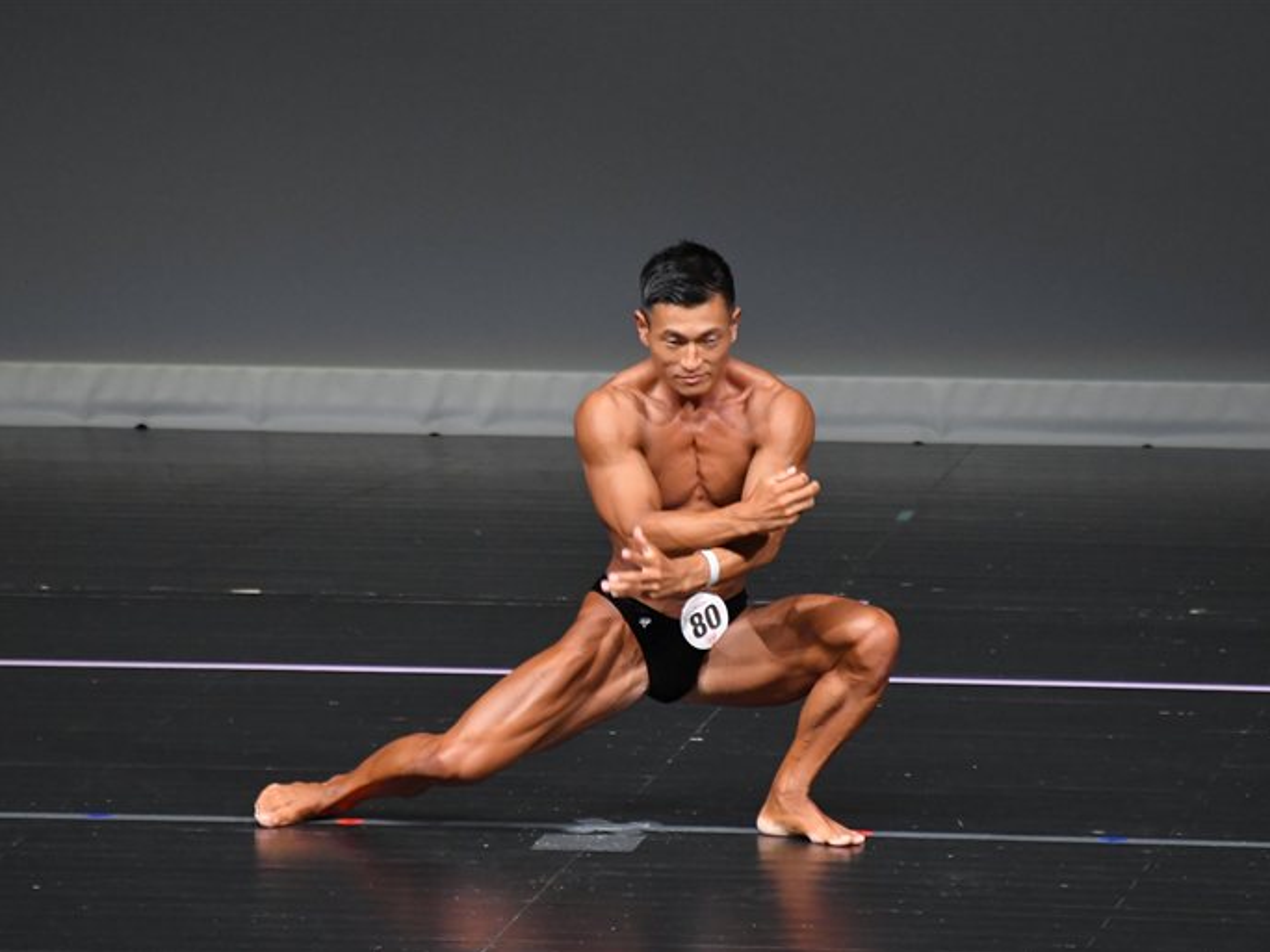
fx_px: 17977
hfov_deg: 4.0
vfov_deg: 3.0
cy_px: 477
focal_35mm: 490
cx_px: 629
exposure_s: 1/400
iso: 4000
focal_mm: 300
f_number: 5.6
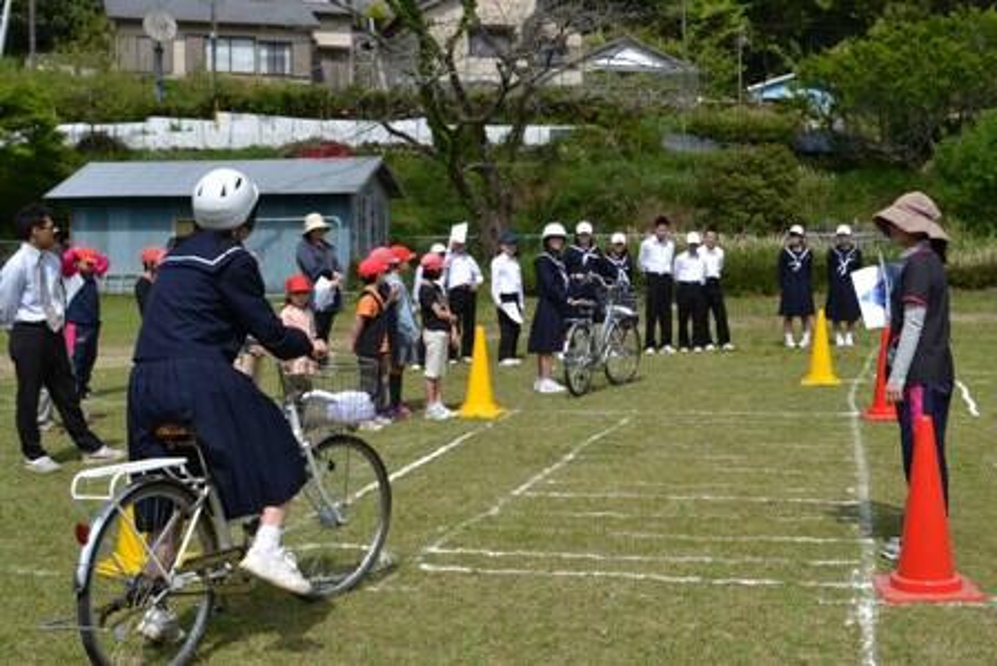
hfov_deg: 49.5
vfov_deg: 34.2
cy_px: 333
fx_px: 1080
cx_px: 498
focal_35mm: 39
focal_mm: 26
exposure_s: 1/250
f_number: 8
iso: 100
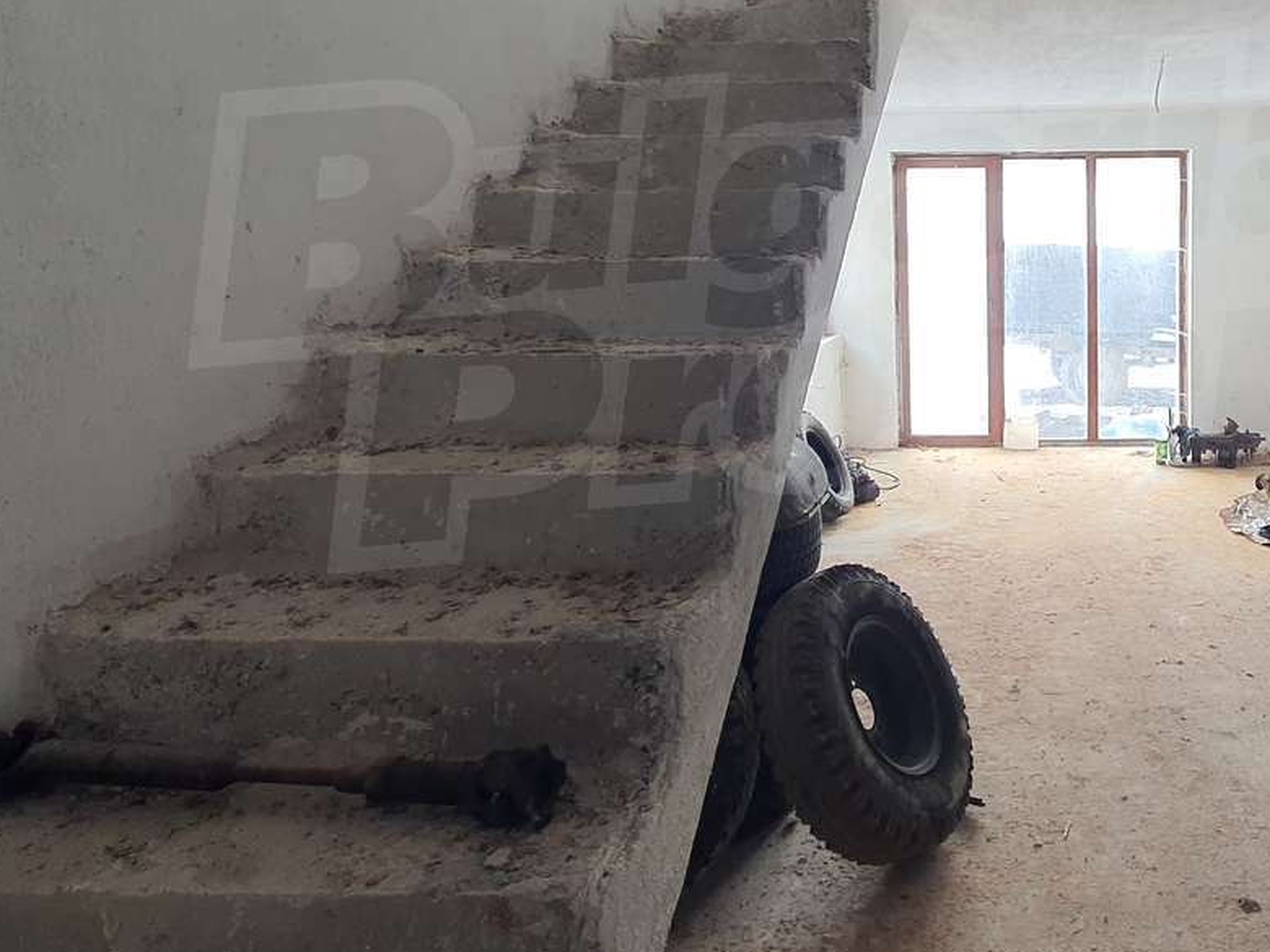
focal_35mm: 25
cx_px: 1001
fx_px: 917
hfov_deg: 63.8
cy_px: 302
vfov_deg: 53.6
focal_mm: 1.8
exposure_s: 1/50
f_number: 2.2
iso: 50
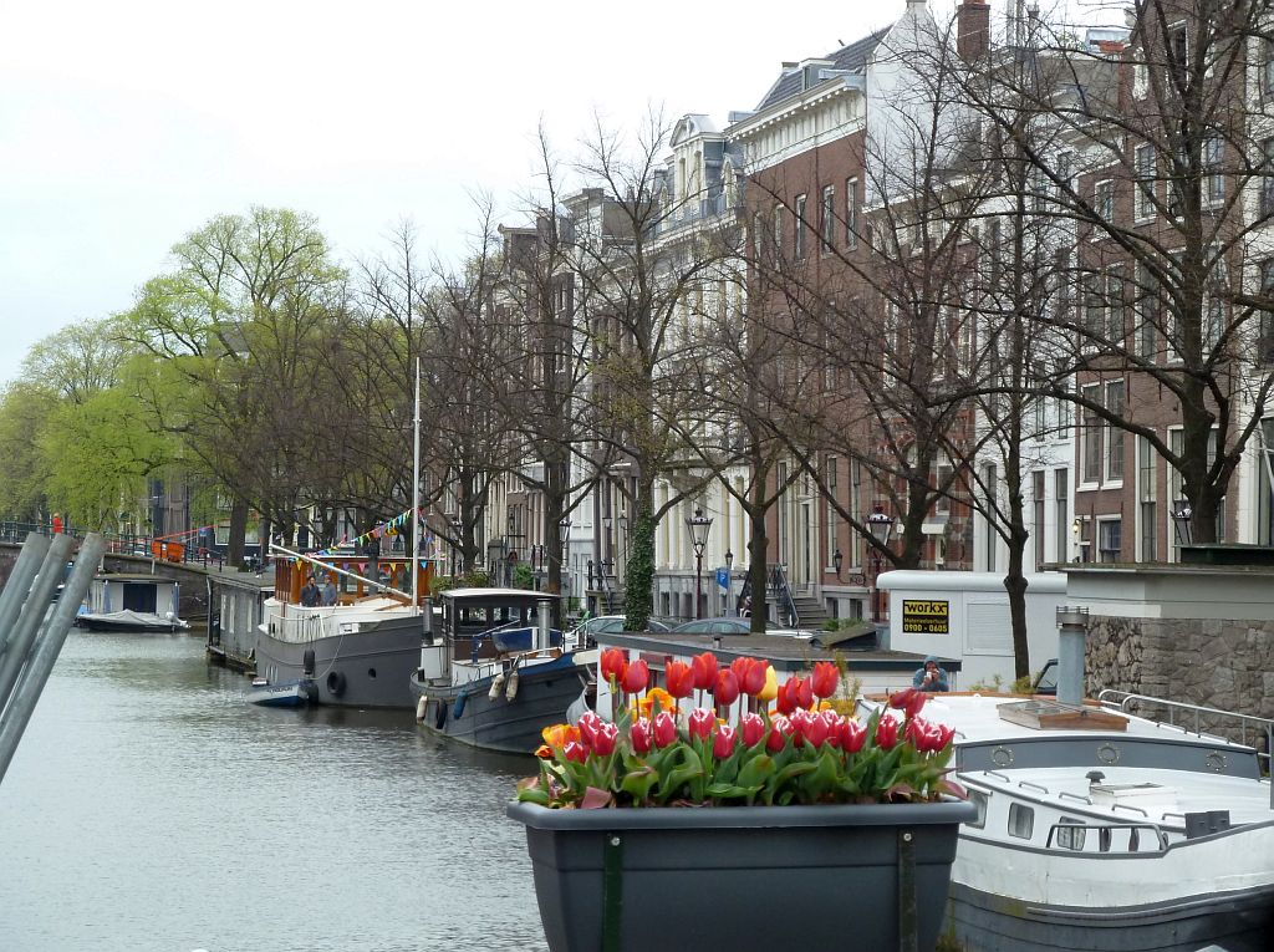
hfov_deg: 18.9
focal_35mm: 104
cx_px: 637
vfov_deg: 14.2
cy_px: 476
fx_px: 3822
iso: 160
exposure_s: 1/50
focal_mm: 17
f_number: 4.3
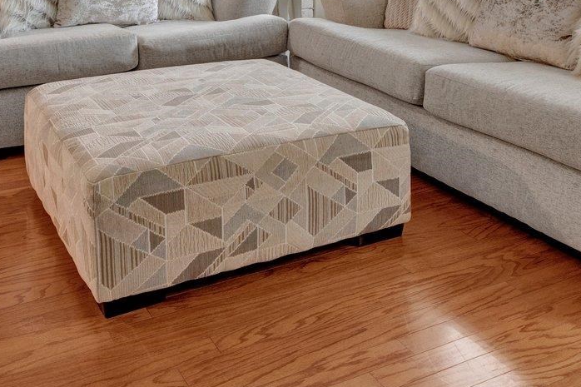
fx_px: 748
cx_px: 261
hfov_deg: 42.4
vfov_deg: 25.6
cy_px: -94
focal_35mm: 46
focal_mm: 15.8
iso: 1000
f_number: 8
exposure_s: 1/13
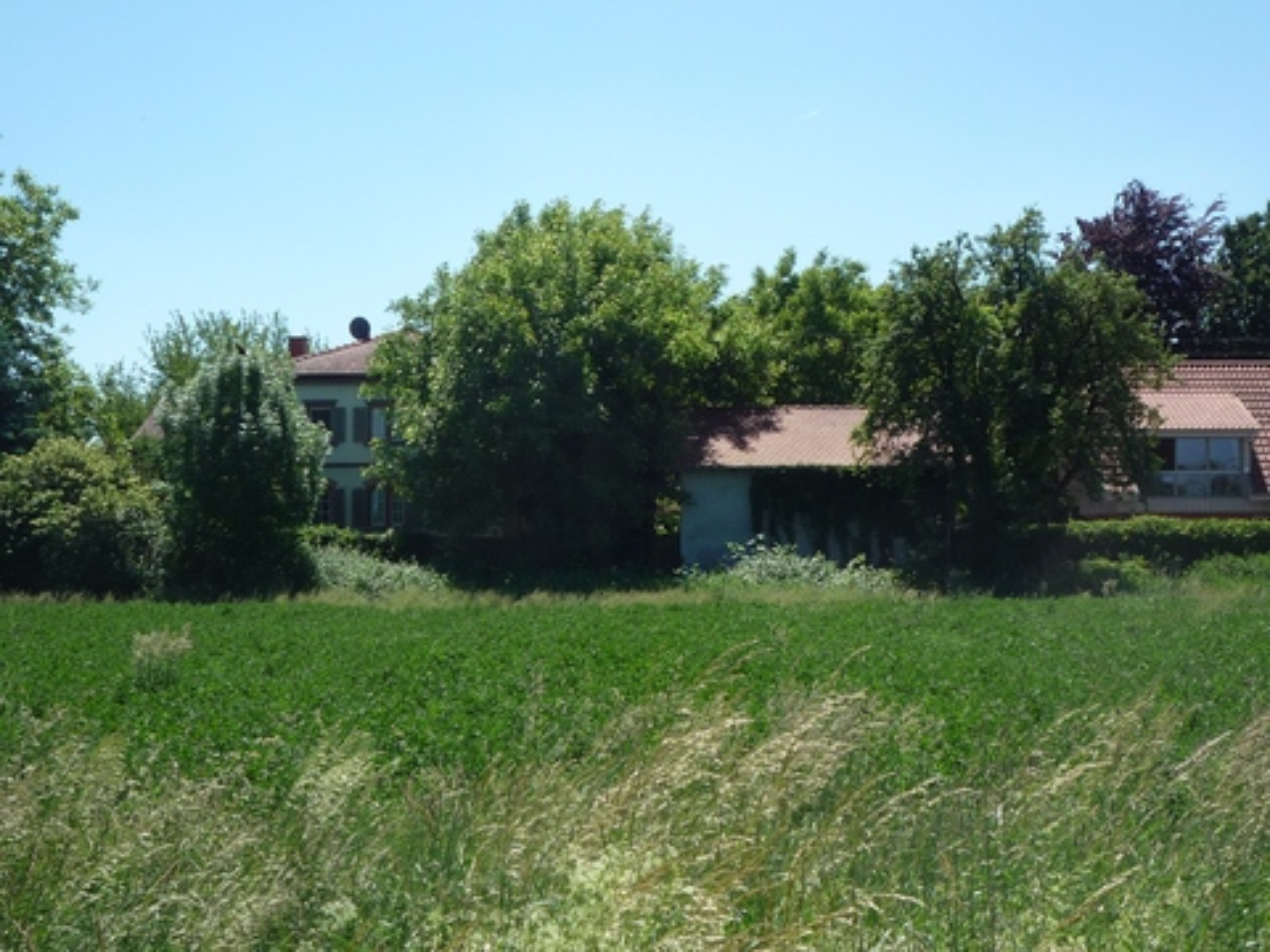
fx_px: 2018
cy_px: 476
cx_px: 635
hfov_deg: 34.9
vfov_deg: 26.6
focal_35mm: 55
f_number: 5.6
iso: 100
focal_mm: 7
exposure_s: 1/400
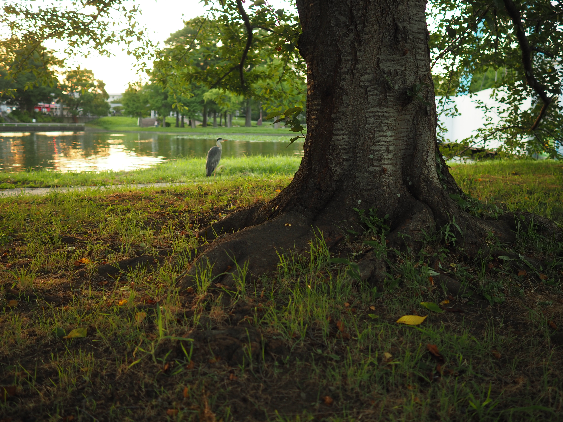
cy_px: 211
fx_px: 553
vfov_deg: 41.8
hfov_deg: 54.0
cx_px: 282
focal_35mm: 34
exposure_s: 1/100
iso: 200
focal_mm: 17
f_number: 1.8
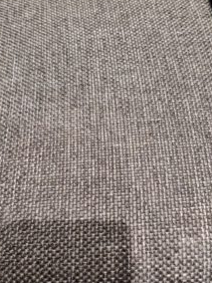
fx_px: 327
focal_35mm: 40
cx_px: 79
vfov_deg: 46.6
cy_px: 116
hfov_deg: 35.8
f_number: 1.65
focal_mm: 4.75
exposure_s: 1/50
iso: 1000
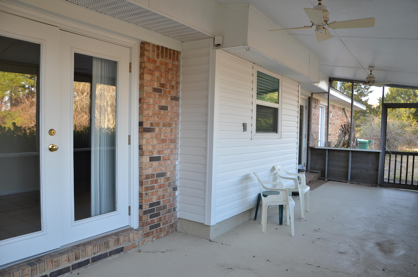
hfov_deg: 67.5
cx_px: 209
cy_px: 138
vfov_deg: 47.7
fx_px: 313
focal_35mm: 27
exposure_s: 1/100
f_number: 5
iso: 400
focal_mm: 18
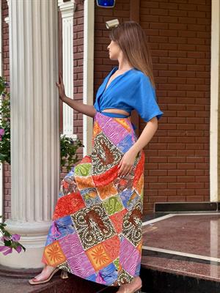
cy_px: 146
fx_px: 407
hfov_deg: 30.3
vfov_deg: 39.7
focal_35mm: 48
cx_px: 110
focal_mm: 6.86
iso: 80
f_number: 1.78
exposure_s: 1/612
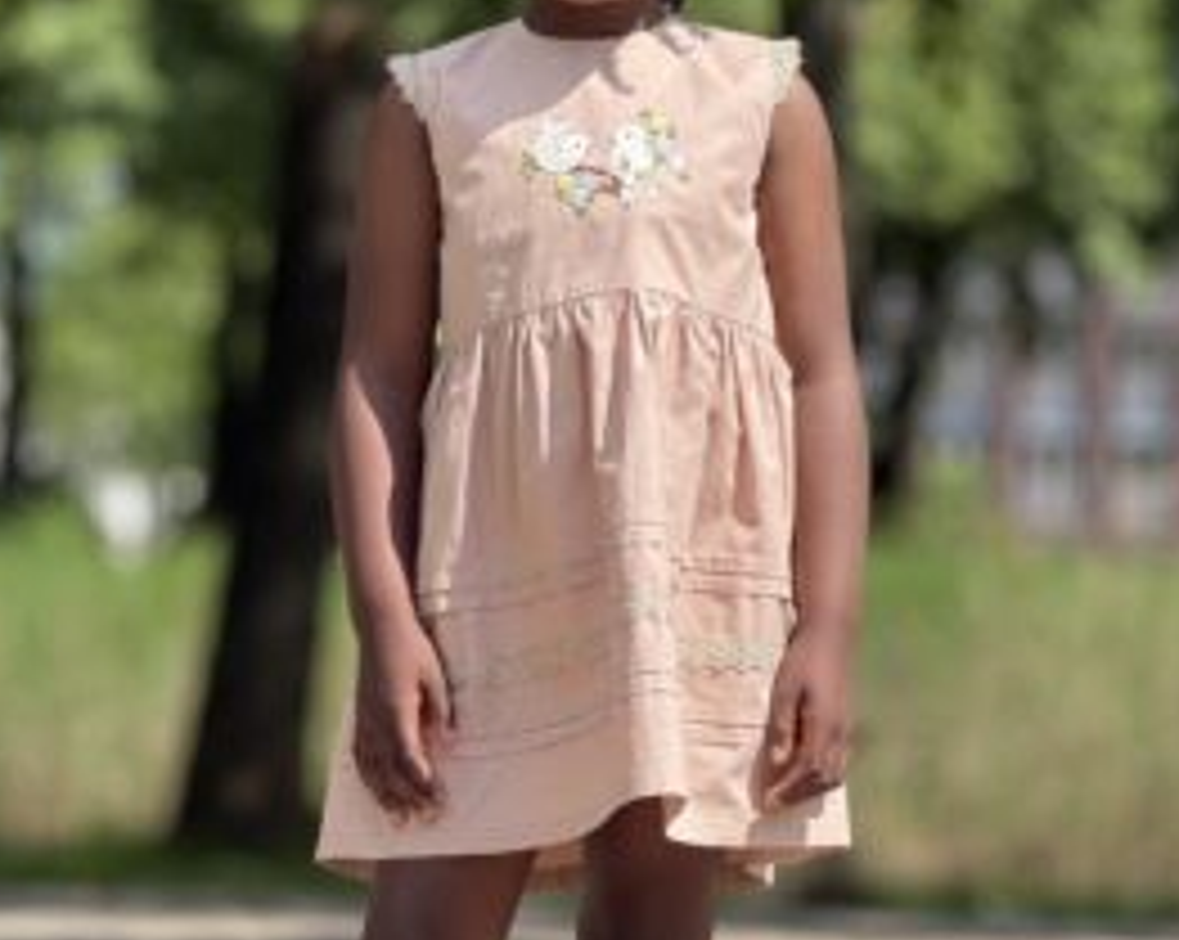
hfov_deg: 10.8
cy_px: 283
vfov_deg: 8.6
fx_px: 6239
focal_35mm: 179
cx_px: 585
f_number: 2.8
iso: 64
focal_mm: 15.66
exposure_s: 1/736
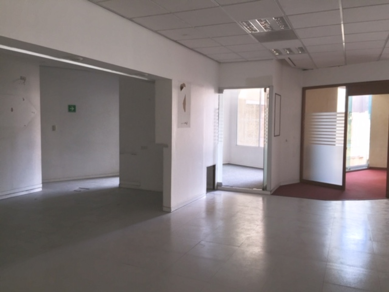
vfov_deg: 48.2
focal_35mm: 29
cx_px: 194
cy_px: 146
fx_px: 326
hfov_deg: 61.6
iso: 32
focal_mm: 4.15
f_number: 2.2
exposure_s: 1/37
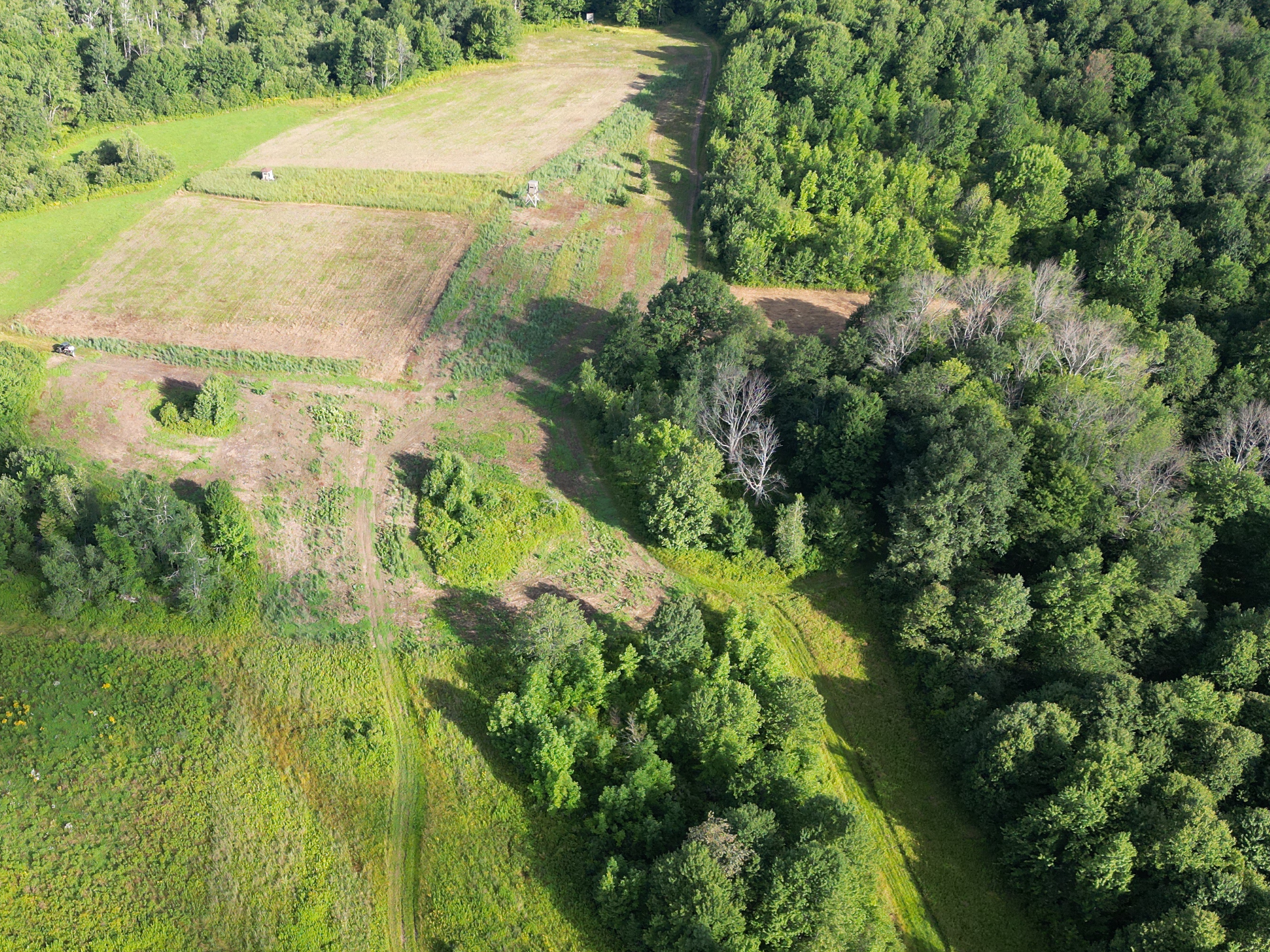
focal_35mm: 36
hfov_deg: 50.0
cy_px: 622
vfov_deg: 39.3
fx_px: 1321
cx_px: 376
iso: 100
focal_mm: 6.72
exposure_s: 1/640
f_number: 1.7
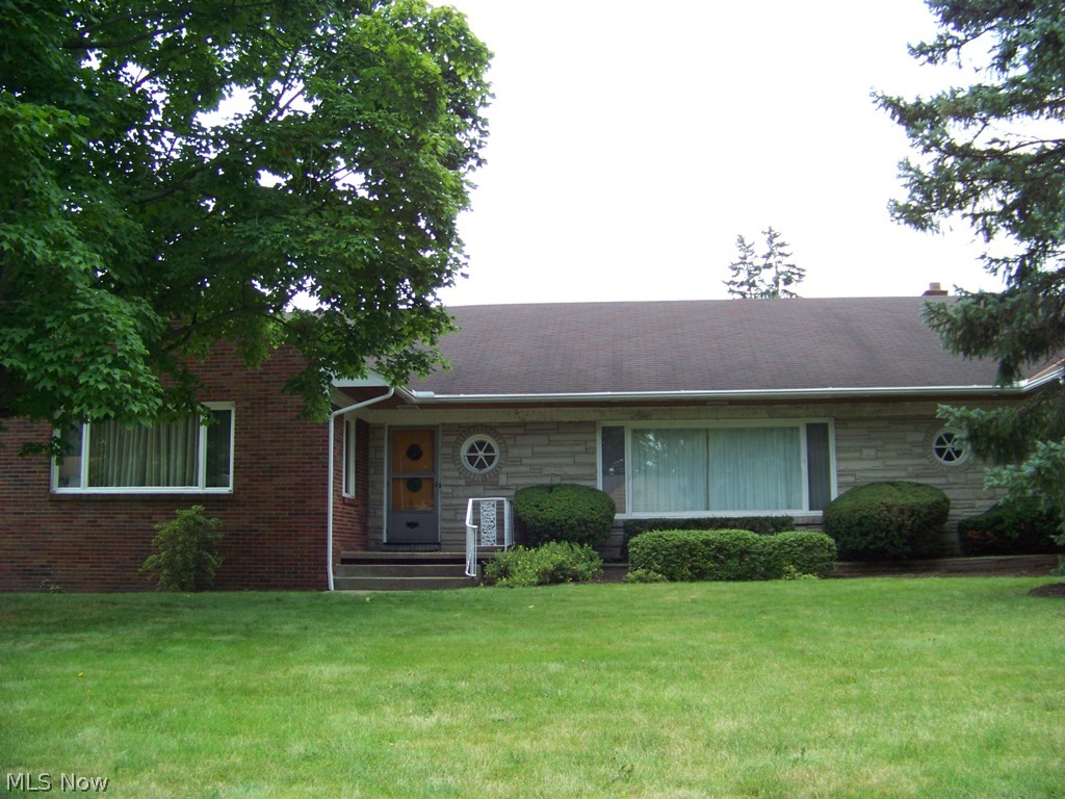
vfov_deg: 39.7
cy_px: 400
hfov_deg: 51.4
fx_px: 1108
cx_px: 532
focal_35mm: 36
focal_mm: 5.85
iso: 59
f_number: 2.8
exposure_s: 1/200
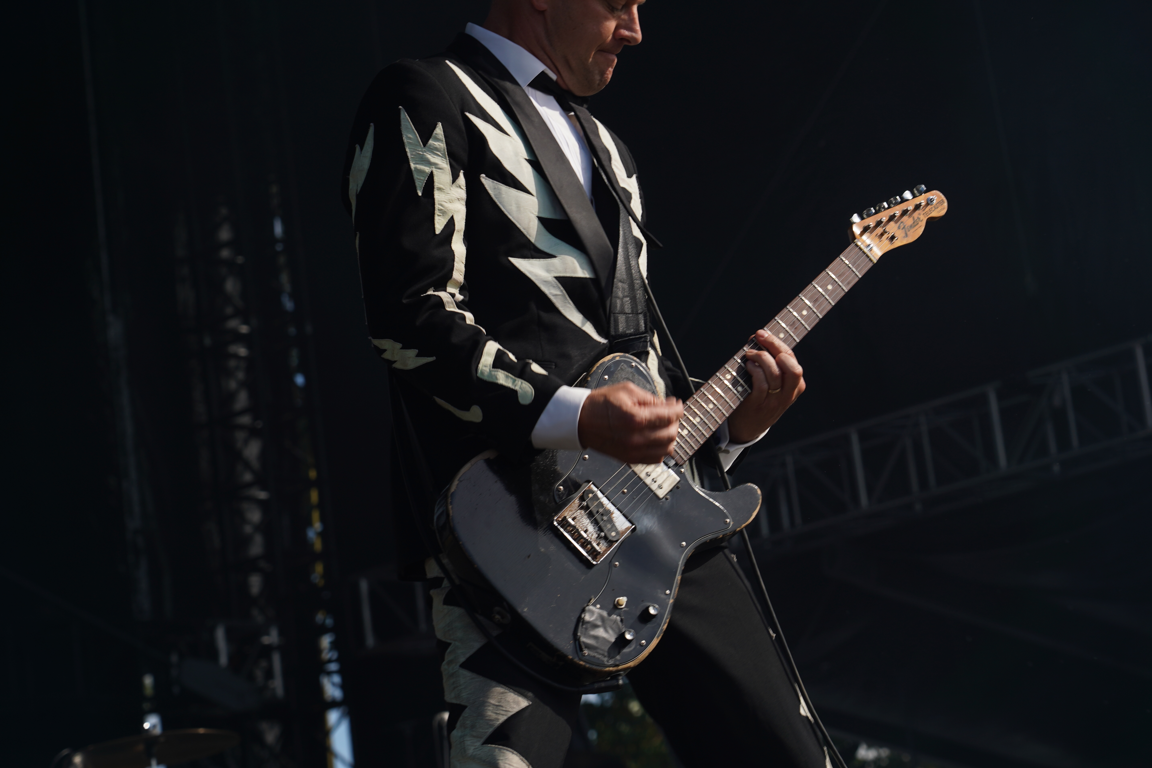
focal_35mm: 110
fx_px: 3520
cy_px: 373
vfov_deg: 12.5
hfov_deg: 18.6
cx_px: 602
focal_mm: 105
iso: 100
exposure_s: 1/400
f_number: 7.1
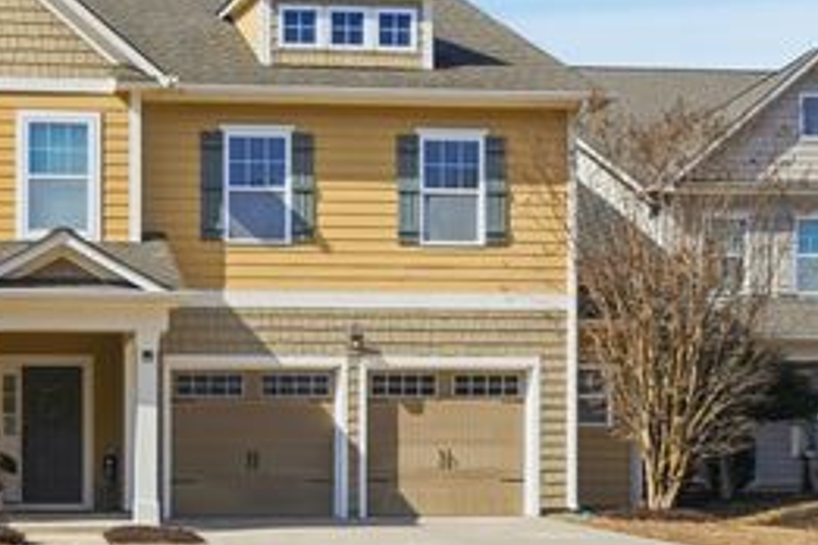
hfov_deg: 40.1
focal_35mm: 46
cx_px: 110
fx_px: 1045
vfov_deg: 29.2
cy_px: 310
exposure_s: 1/4000
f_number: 4
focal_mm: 16
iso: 100
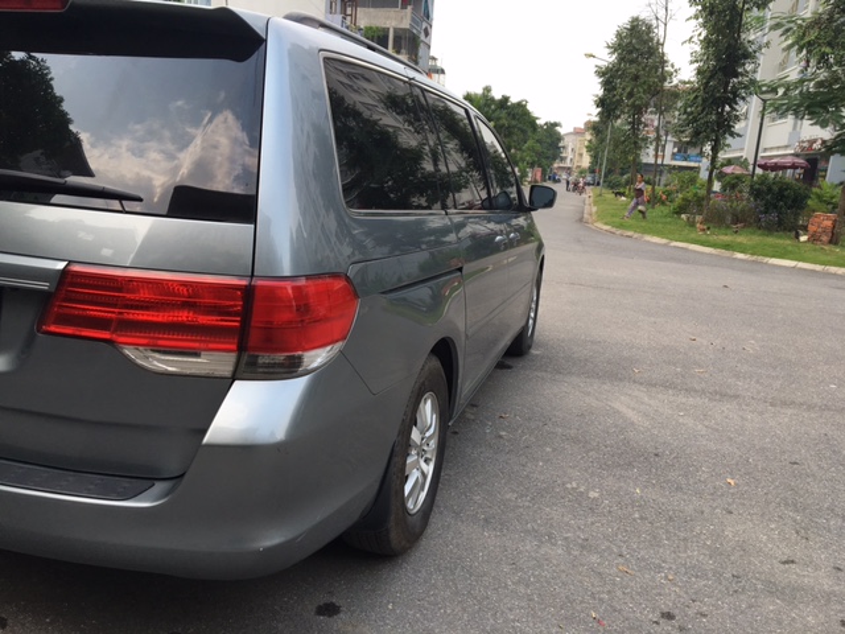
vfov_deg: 48.2
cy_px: 317
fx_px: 708
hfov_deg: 61.7
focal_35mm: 29
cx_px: 422
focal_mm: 4.15
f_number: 2.2
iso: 25
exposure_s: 1/411
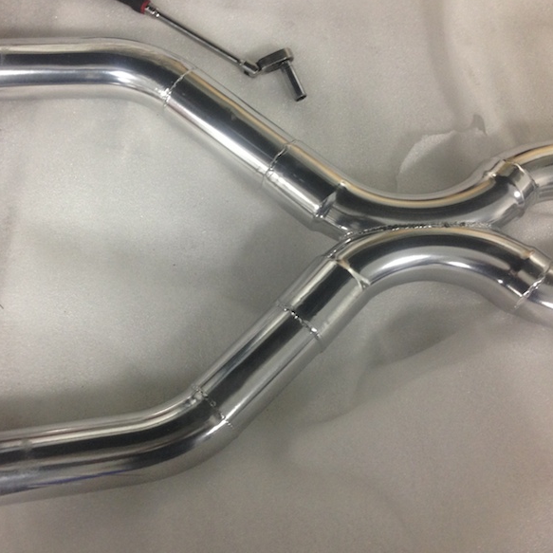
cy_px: 276
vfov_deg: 41.9
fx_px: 723
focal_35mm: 40
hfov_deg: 41.7
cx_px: 231
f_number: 2.4
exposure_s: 1/20
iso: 125
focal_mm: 4.12
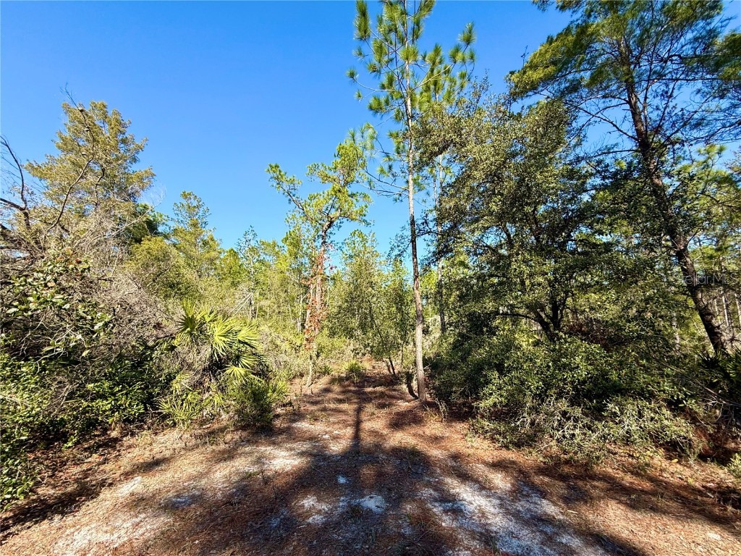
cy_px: 278
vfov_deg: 85.7
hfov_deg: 102.1
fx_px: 300
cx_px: 370
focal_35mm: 14
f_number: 2.2
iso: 50
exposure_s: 1/942
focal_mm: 2.22
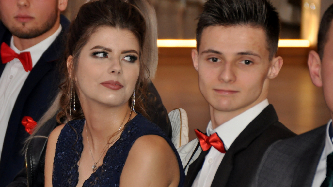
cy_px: 82
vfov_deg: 4.5
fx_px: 2367
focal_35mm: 268
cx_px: 166
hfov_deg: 8.0
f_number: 6
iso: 800
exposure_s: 1/60
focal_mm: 170
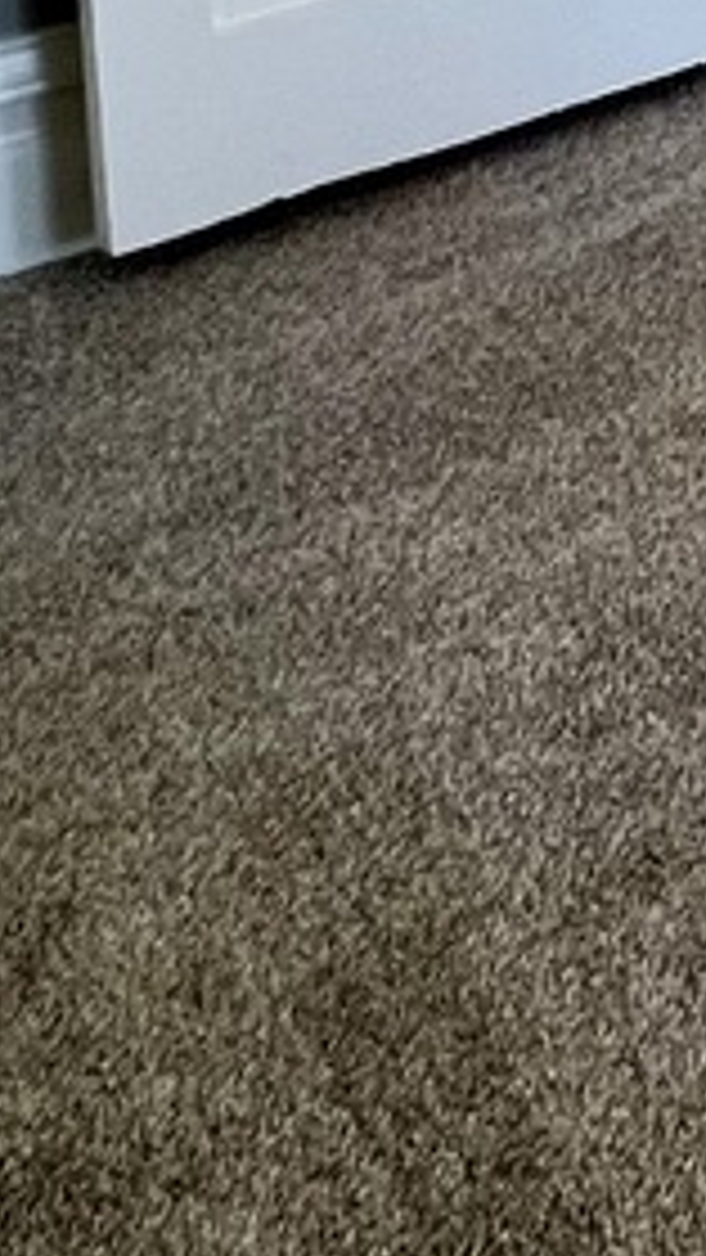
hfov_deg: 14.4
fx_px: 2429
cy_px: -828
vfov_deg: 21.8
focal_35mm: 73
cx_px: 1313
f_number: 1.8
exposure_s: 1/120
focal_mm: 1.57
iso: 160
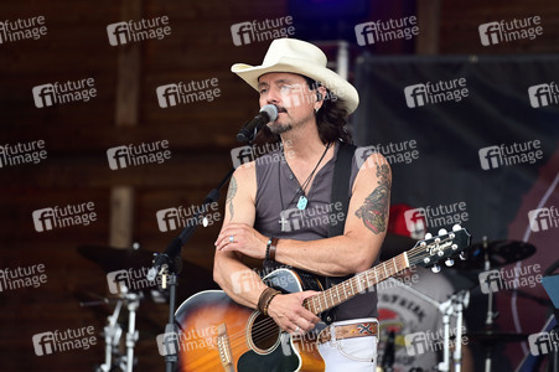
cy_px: 186
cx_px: 280
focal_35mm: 200
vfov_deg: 6.9
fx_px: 3103
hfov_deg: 10.3
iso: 400
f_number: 3.2
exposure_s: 1/320
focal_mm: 200
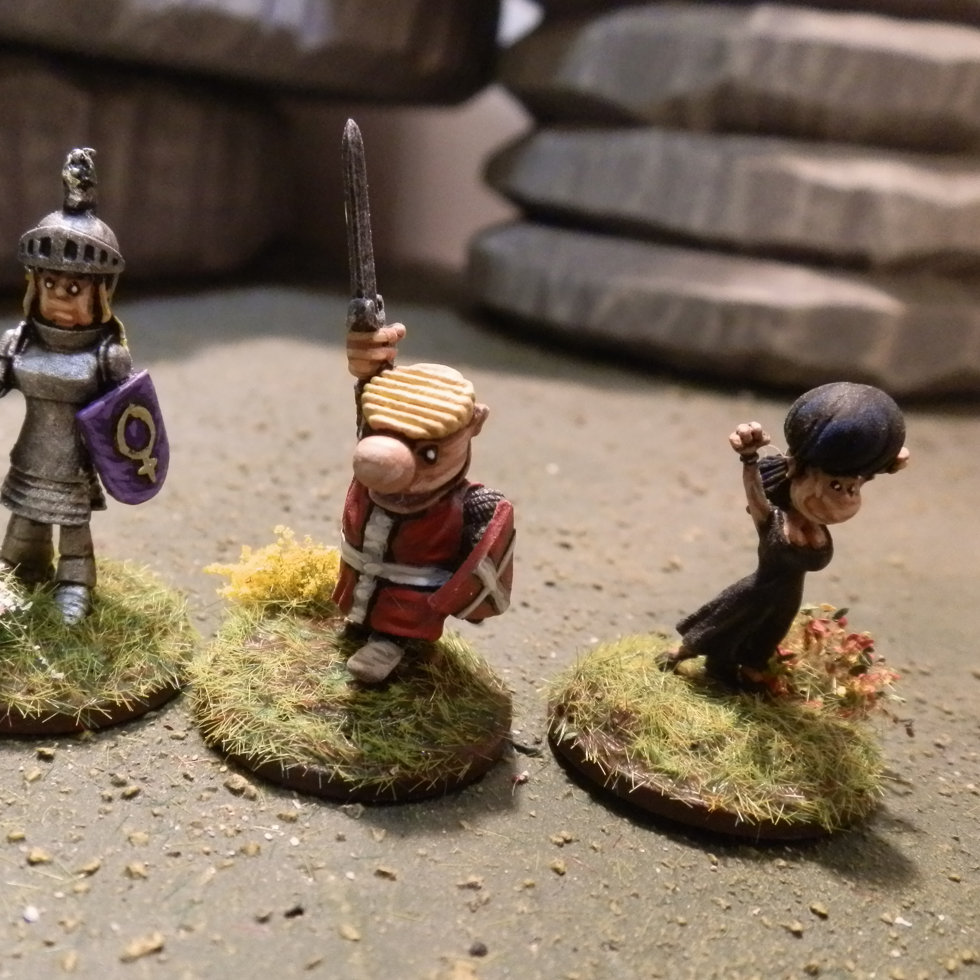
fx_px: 1089
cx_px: 374
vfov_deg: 48.5
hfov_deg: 48.0
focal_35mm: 34
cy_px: 490
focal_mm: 5
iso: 400
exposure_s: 1/50
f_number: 3.1
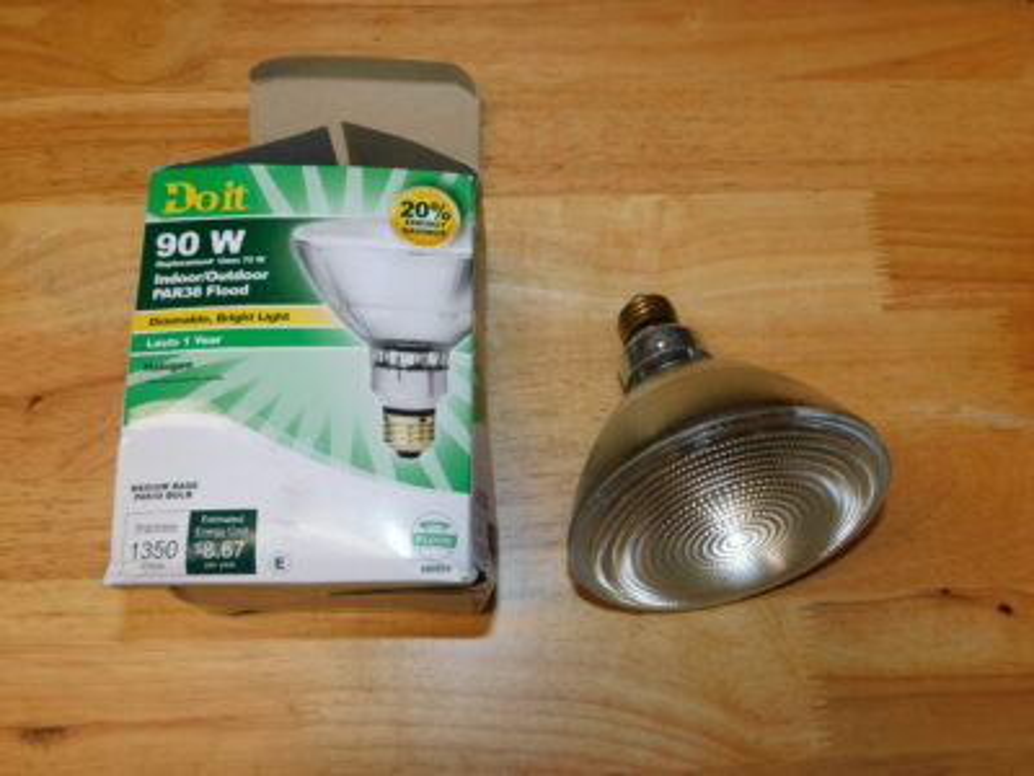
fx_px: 896
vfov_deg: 46.8
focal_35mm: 30
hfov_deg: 60.0
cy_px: 388
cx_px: 517
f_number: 3.2
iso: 180
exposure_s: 1/30
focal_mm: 5.3
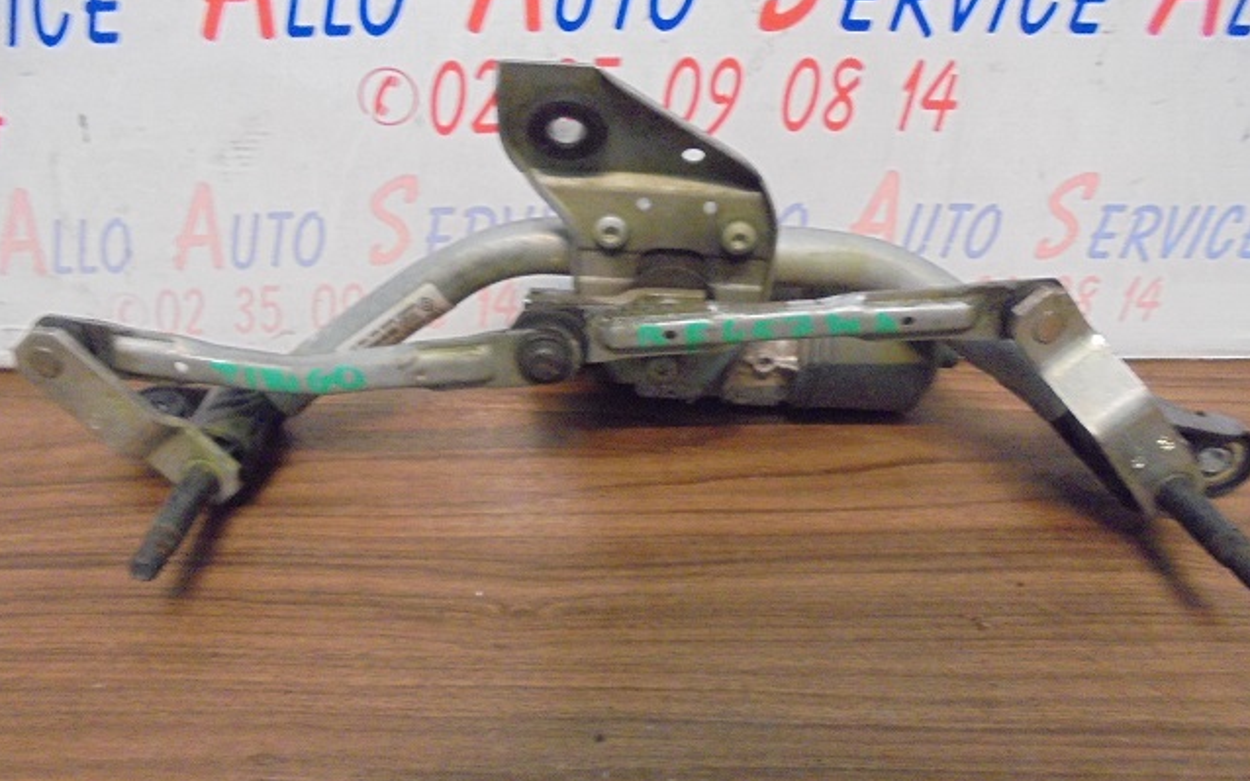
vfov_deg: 44.5
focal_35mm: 28
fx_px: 954
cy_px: 429
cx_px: 617
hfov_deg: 66.5
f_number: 3.5
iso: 800
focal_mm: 4.6
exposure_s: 1/20
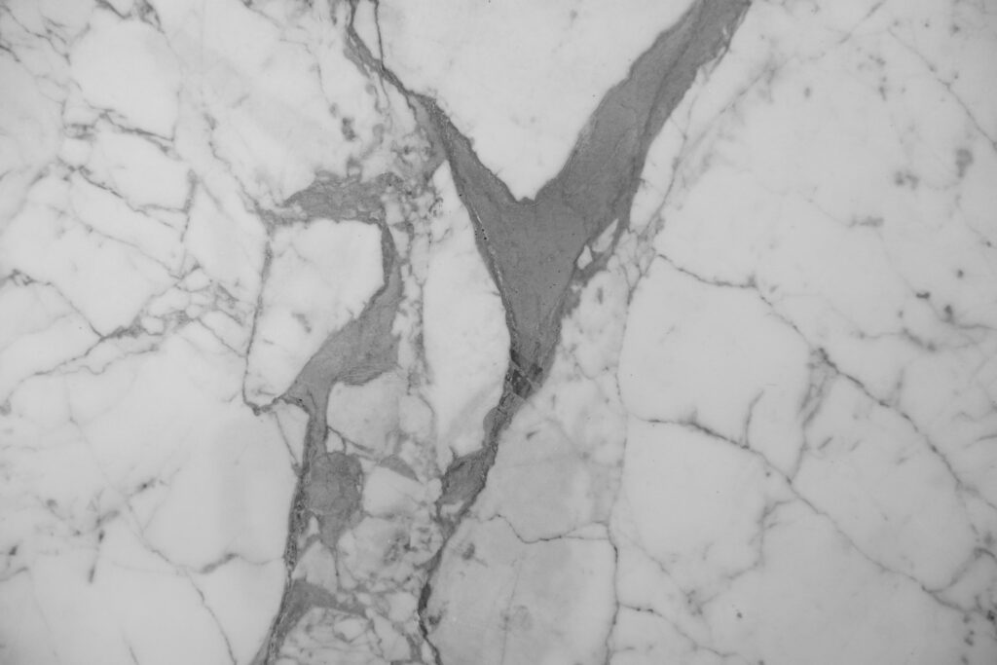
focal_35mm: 23
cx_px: 498
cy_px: 332
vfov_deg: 55.1
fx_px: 637
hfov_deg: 76.1
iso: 500
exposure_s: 1/50
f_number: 3.5
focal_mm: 15
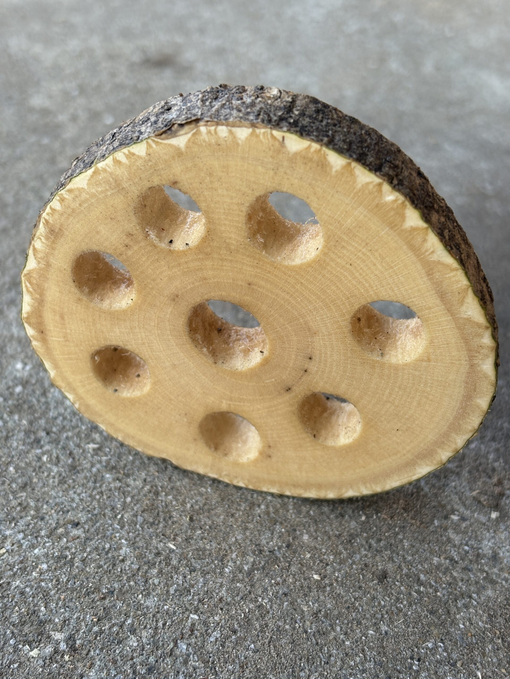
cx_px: 255
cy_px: 340
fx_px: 1021
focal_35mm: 52
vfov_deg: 36.8
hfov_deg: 28.0
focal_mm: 5.96
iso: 25
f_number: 1.6
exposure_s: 1/142
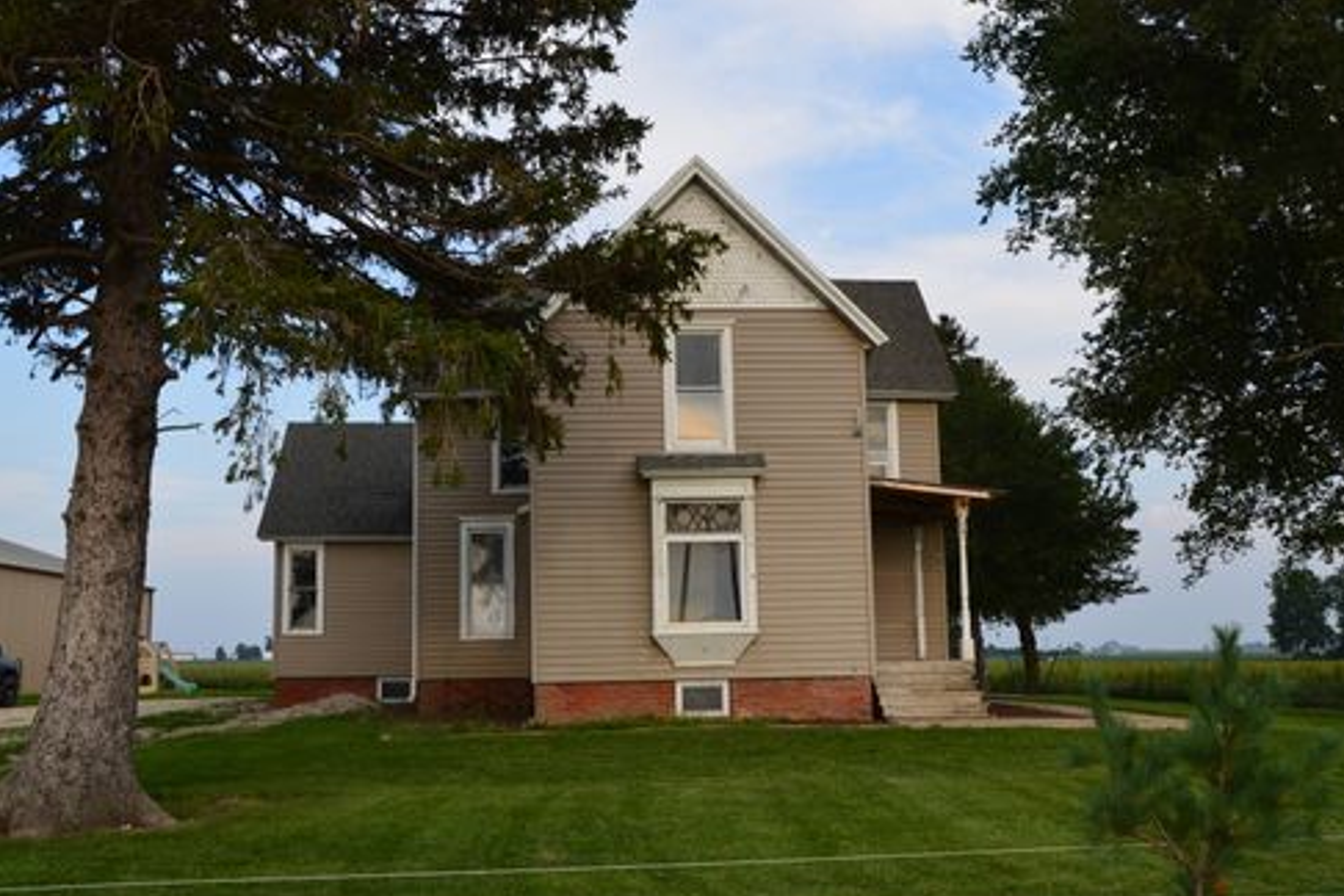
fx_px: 1381
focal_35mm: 37
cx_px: 686
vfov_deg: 35.9
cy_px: 458
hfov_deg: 51.9
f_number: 7.1
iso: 100
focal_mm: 24
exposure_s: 1/100
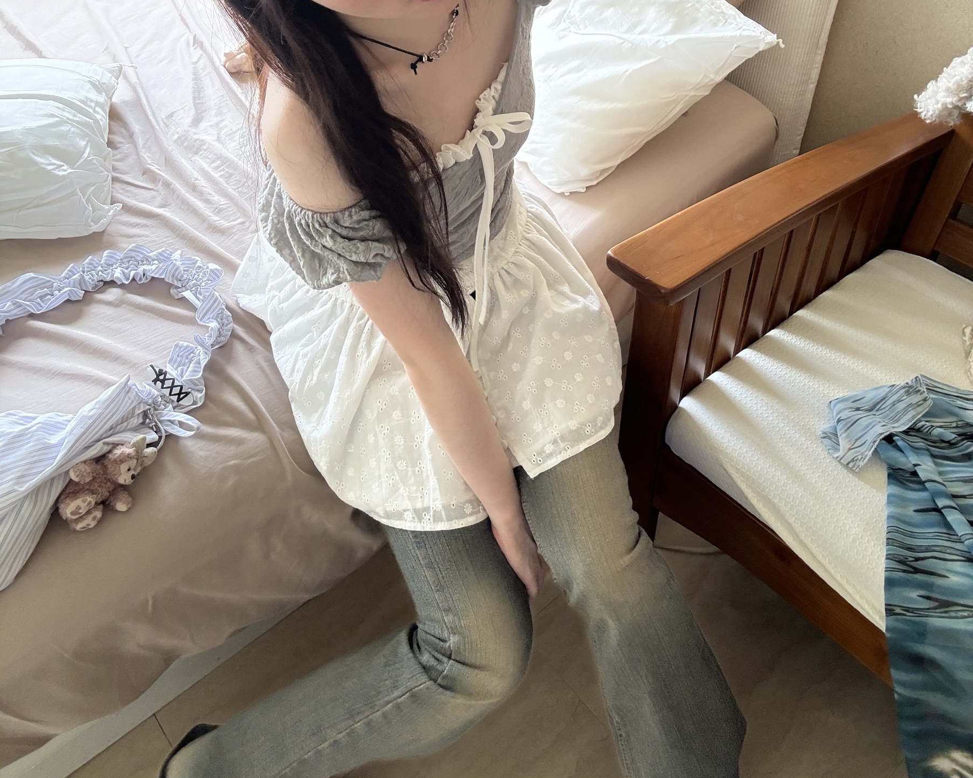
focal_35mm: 30
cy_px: 230
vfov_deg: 47.3
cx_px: 486
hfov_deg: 58.8
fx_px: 864
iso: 160
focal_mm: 2.69
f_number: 1.9
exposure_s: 1/60
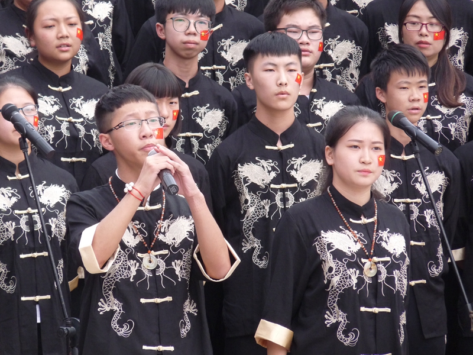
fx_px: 3853
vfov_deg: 5.3
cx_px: 236
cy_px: 178
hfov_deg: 7.0
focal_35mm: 282
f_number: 3.7
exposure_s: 1/500
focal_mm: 50.1
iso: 250
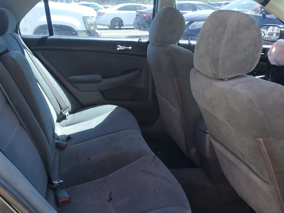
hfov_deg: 49.7
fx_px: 304
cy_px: 102
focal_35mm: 37
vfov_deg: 38.7
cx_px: 107
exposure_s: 1/278
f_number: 1.5
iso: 50
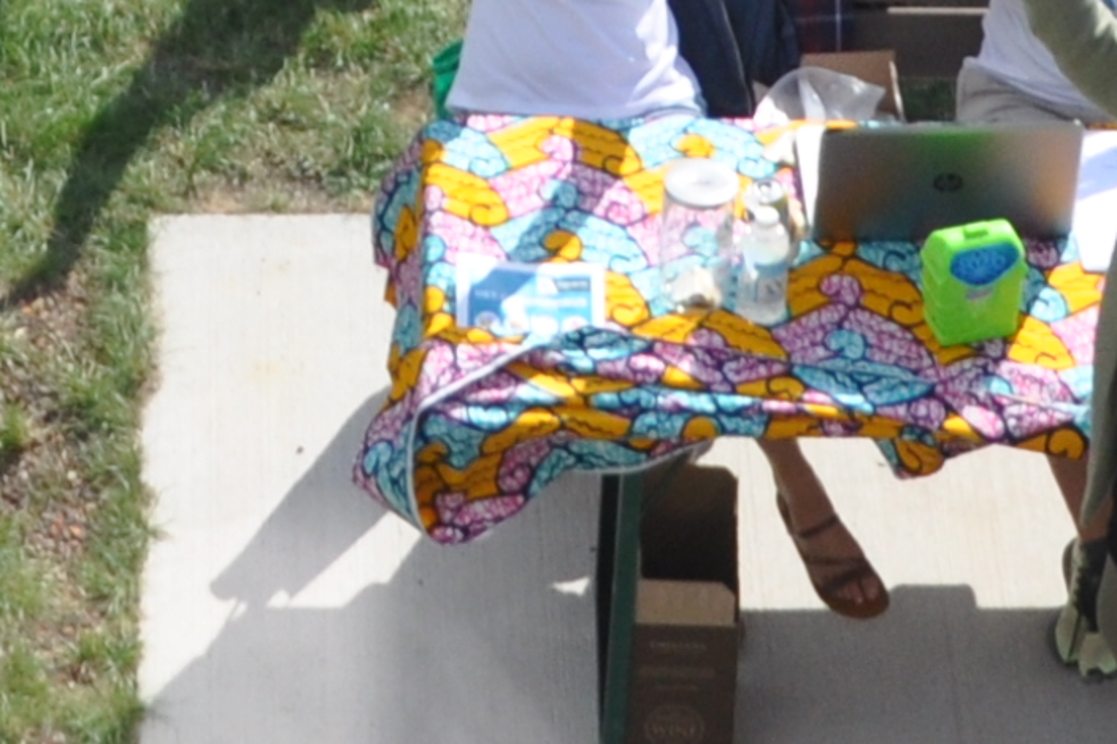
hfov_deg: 9.4
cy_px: -1469
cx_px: 367
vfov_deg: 5.8
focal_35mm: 219
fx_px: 6793
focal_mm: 24
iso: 400
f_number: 5
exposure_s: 1/1250
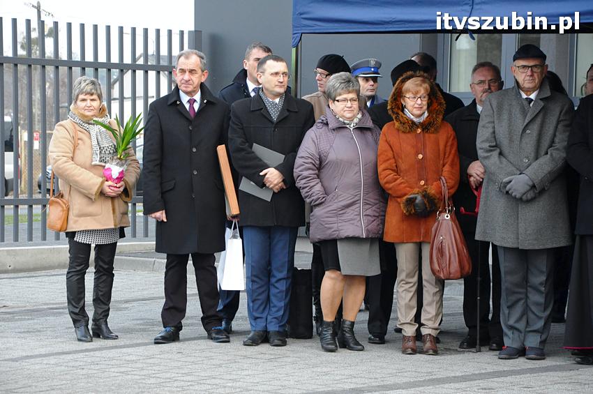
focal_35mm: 135
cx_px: 296
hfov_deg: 15.2
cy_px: 197
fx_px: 2222
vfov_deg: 10.1
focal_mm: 90
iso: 1600
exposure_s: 1/160
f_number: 8
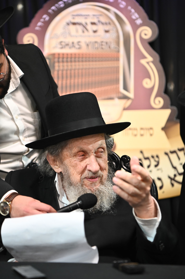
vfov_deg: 28.9
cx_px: 92
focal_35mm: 70
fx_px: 540
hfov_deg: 19.4
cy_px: 140
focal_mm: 70
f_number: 2.8
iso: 2500
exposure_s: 1/125
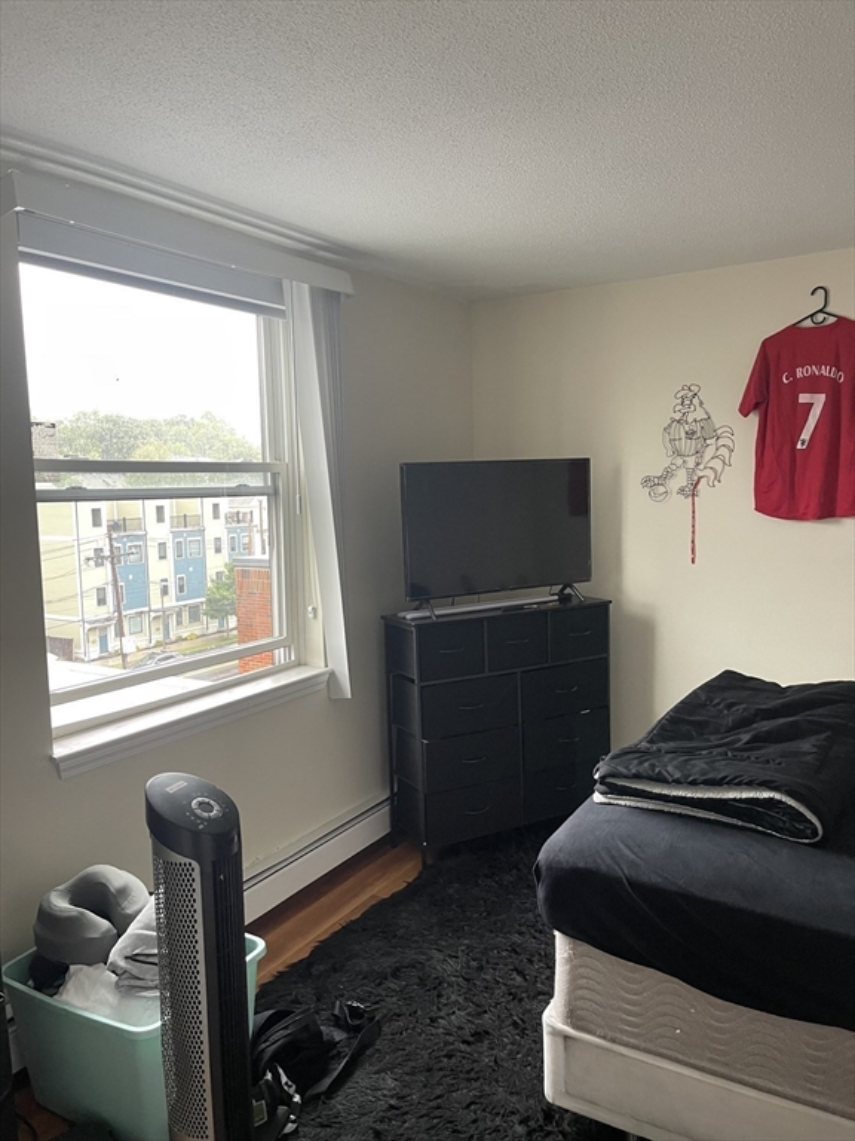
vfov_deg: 69.4
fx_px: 823
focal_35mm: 25
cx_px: 428
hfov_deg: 54.9
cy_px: 570
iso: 125
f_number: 1.6
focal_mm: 5.1
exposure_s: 1/73
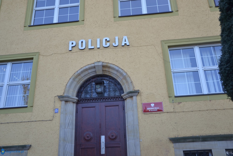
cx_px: 116
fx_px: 233
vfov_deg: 36.9
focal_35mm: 36
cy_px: 78
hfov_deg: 53.1
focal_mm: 24
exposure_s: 1/80
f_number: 3.8
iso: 100
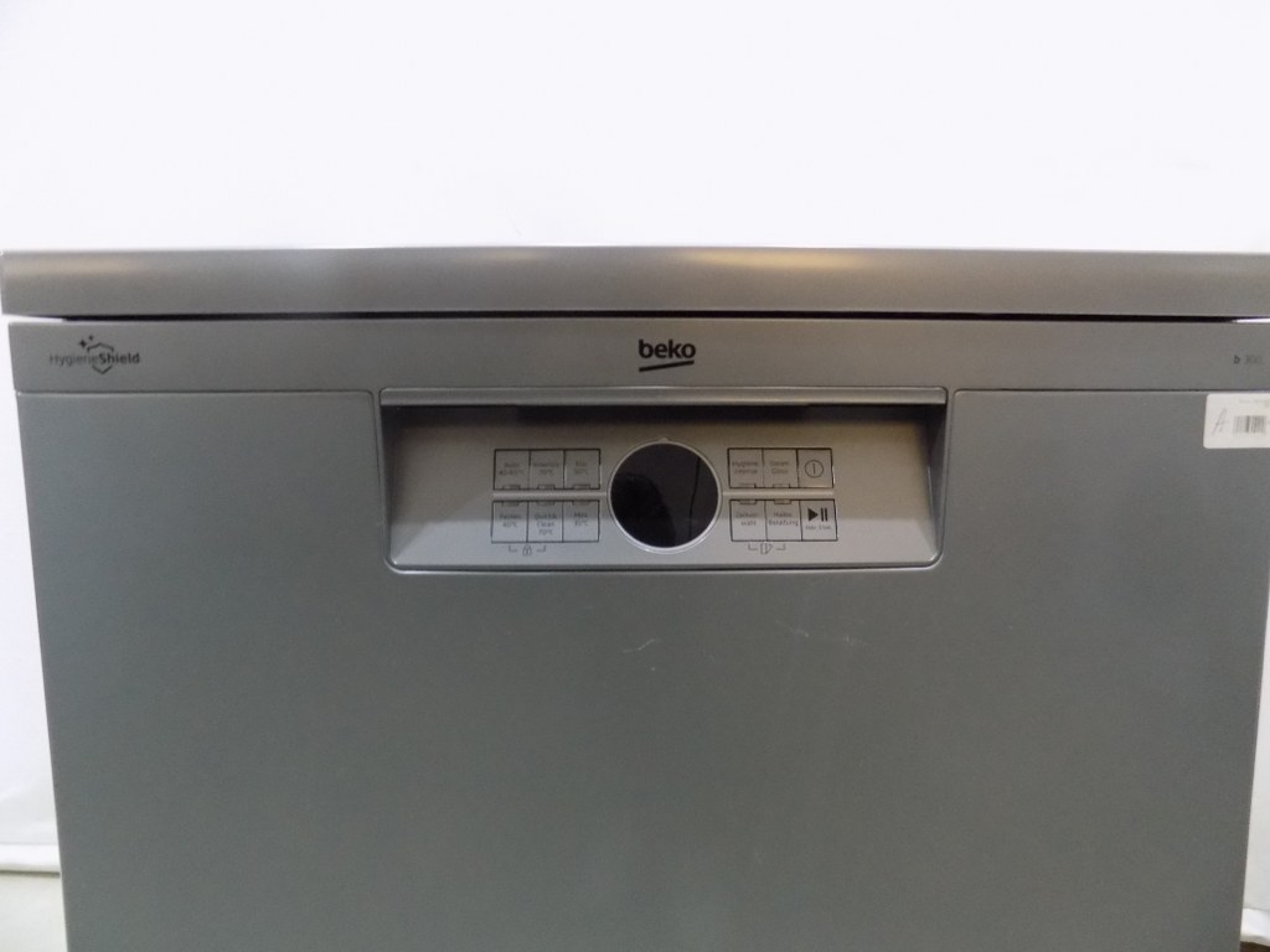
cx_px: 635
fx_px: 844
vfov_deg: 58.9
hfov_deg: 73.9
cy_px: 476
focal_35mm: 23
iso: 400
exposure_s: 1/25
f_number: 3.1
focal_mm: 4
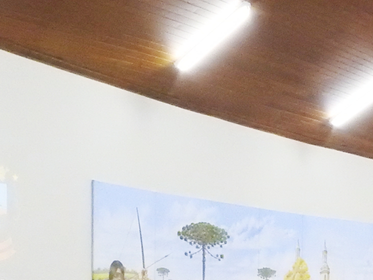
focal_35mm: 95
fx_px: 1024
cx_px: 323
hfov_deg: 20.3
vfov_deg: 14.9
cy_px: 367
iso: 1600
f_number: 6.3
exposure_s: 1/30
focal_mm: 5.4
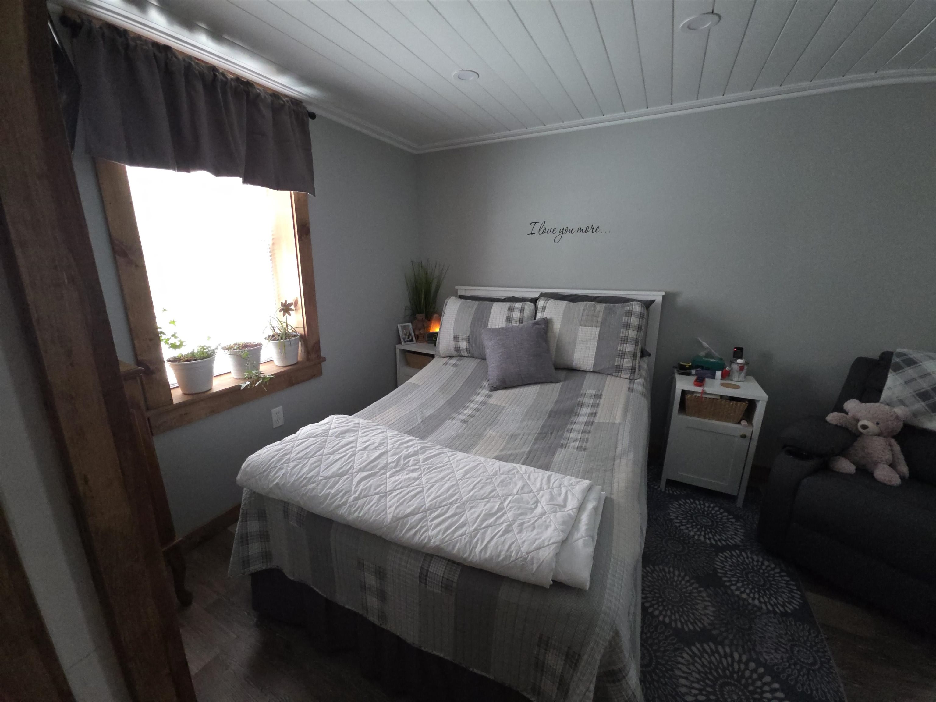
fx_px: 352
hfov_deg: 106.2
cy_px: 351
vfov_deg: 89.9
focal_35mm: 13
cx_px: 468
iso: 640
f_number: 1.9
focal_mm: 2.2
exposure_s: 1/60
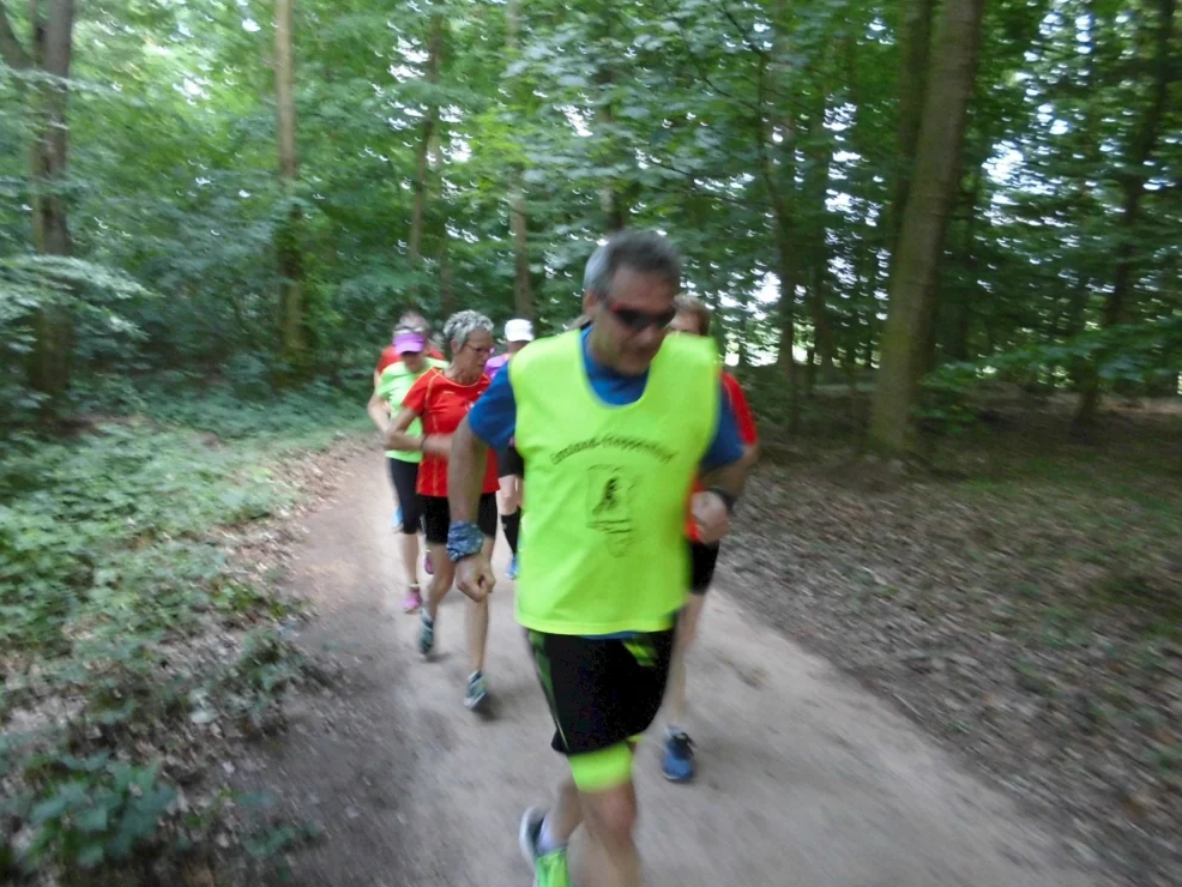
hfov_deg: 65.3
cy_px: 439
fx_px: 922
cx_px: 569
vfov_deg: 51.4
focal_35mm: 27
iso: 400
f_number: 3.2
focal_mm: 4.6
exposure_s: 1/20
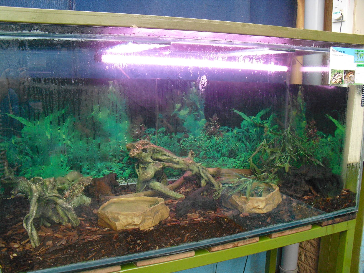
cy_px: 136
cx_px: 182
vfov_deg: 39.7
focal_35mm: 36
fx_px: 379
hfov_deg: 51.4
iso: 400
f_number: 3.1
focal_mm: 6.3
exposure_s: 1/60
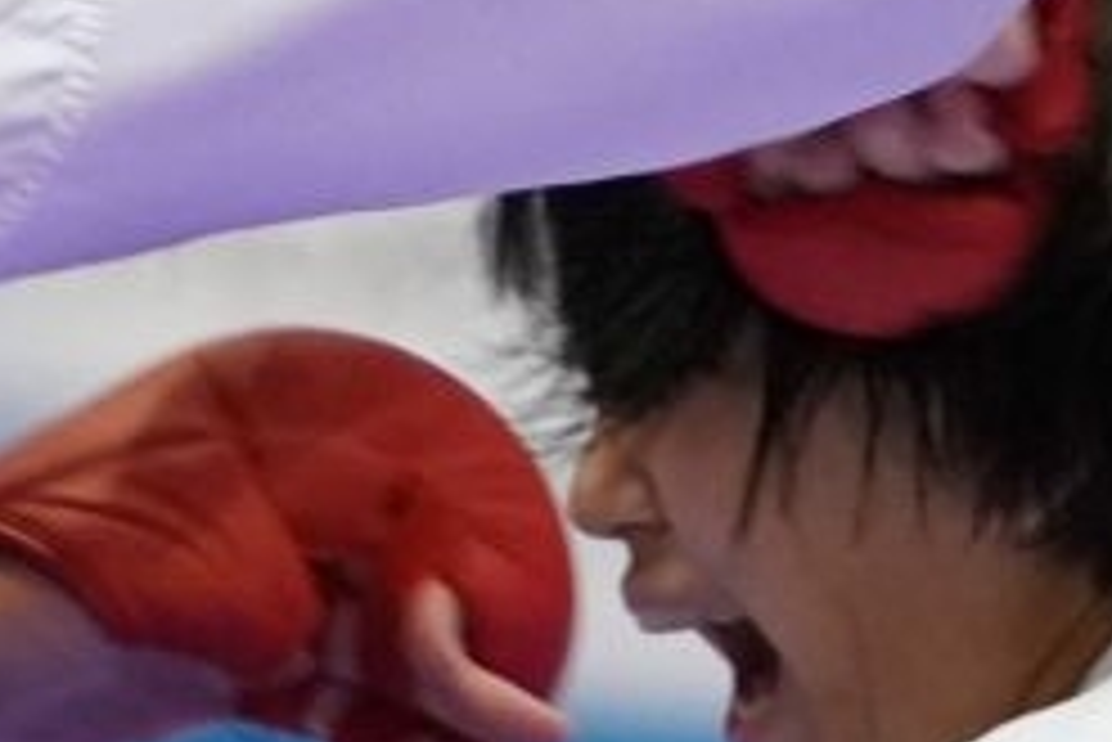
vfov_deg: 1.1
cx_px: 729
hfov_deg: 1.7
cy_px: 148
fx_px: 37643
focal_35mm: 1218
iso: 6400
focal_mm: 167
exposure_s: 1/800
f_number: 2.8
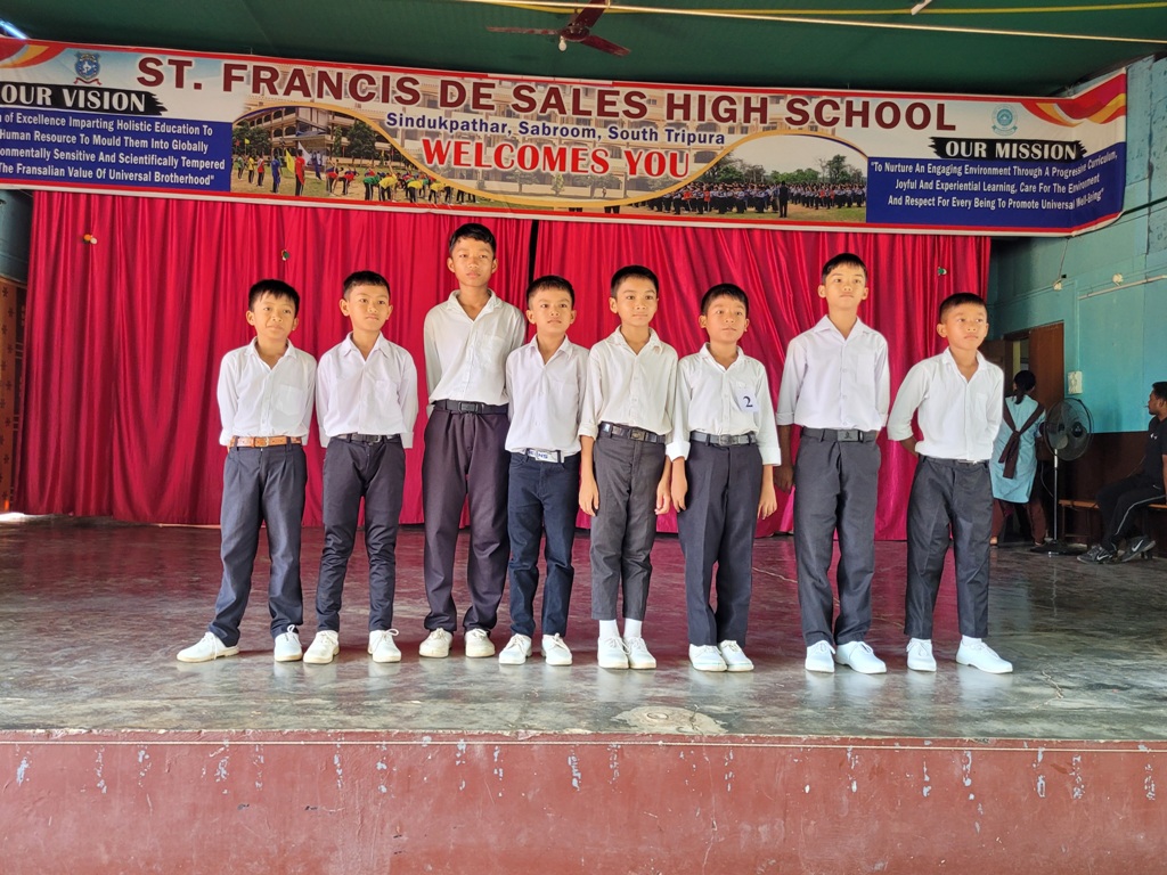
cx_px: 584
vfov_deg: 53.1
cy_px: 438
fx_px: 877
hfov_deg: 67.3
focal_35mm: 26
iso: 125
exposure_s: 1/100
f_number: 1.8
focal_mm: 5.4
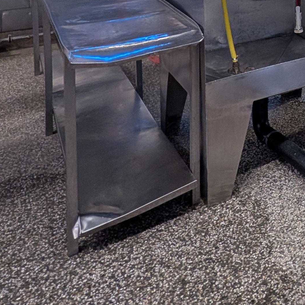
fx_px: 409
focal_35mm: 41
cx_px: 416
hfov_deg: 30.3
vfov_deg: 32.2
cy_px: -81
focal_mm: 2.02
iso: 128
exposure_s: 1/100
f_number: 1.7
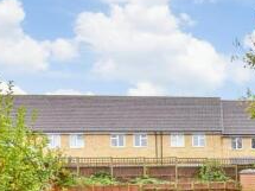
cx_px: 279
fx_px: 324
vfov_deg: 30.3
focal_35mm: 44
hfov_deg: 36.5
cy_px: 196
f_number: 8
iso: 320
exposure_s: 1/30
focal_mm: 10
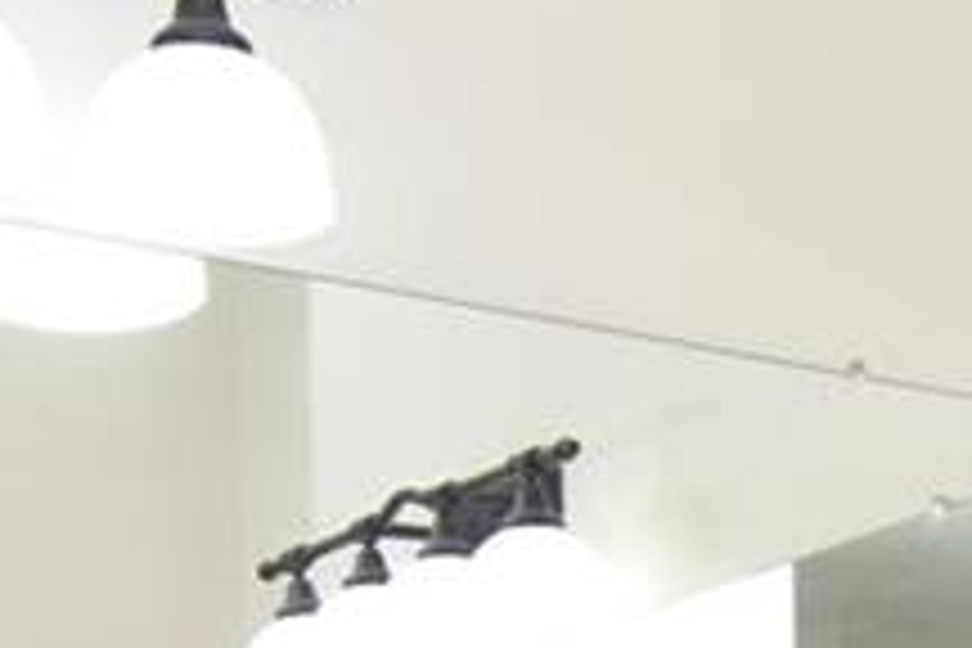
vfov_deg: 10.9
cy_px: 1436
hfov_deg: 18.1
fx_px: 2997
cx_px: 900
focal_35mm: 111
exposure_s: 1/80
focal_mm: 10
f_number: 4.5
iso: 200
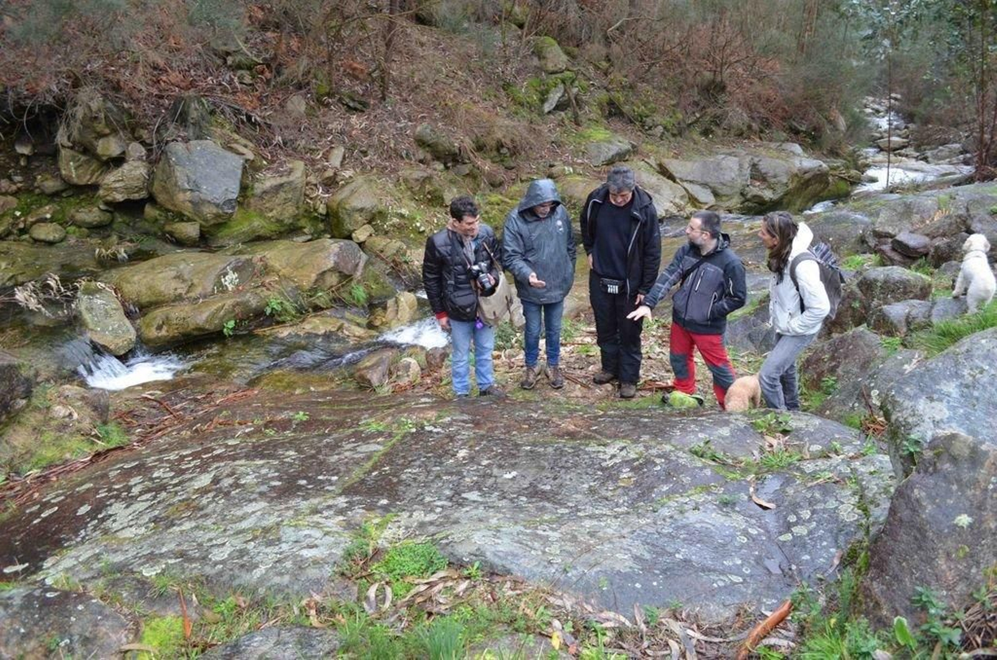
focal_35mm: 27
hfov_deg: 67.5
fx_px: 746
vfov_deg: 47.7
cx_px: 498
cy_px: 330
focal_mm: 18
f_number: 5
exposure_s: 1/100
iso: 400
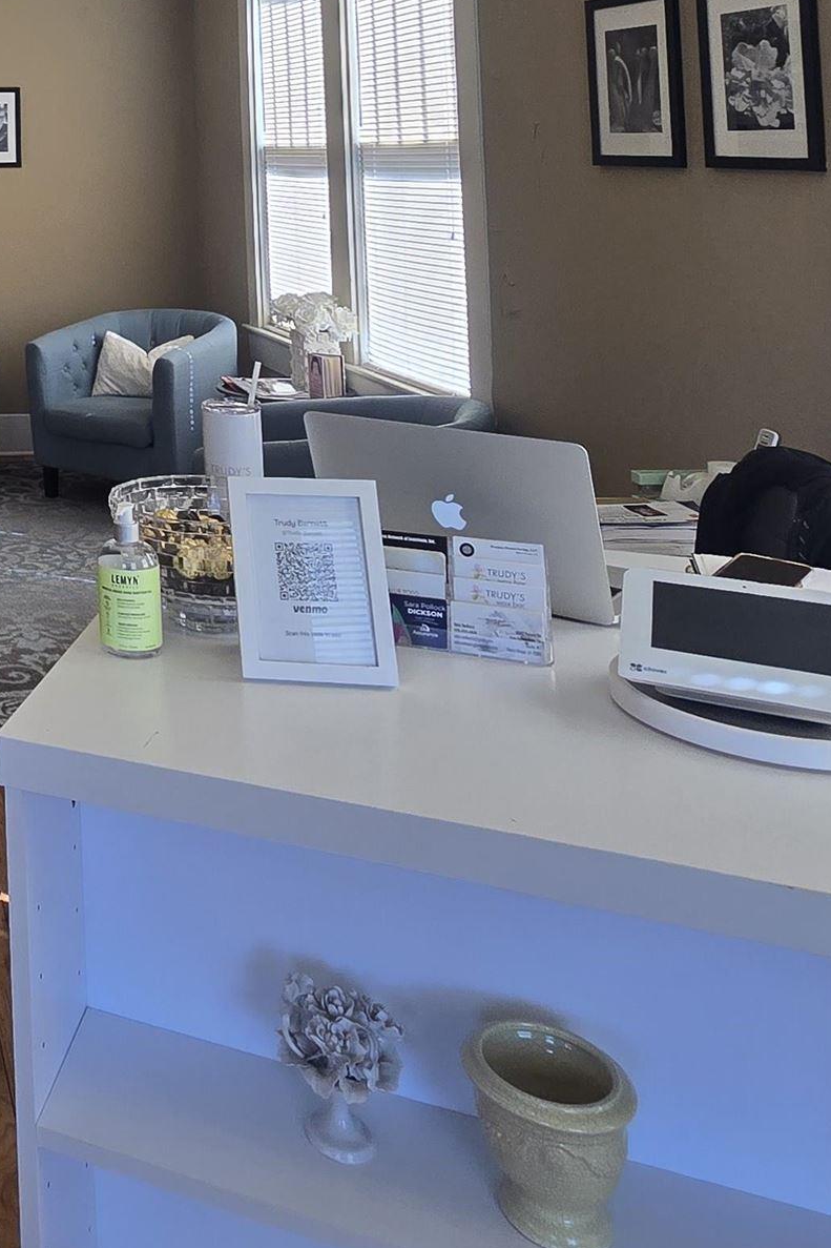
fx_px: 1212
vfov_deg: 47.6
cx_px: -233
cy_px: 77
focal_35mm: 35
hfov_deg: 30.4
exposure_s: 1/120
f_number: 2.2
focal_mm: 2.2
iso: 64
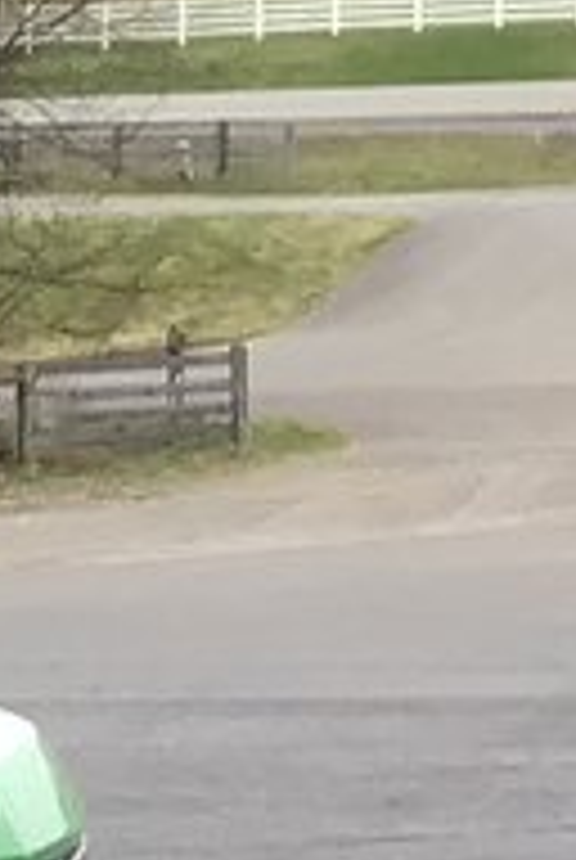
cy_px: 1475
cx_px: -1982
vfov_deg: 7.8
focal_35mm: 255
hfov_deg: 4.8
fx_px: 6097
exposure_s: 1/120
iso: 32
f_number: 2.4
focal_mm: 3.3
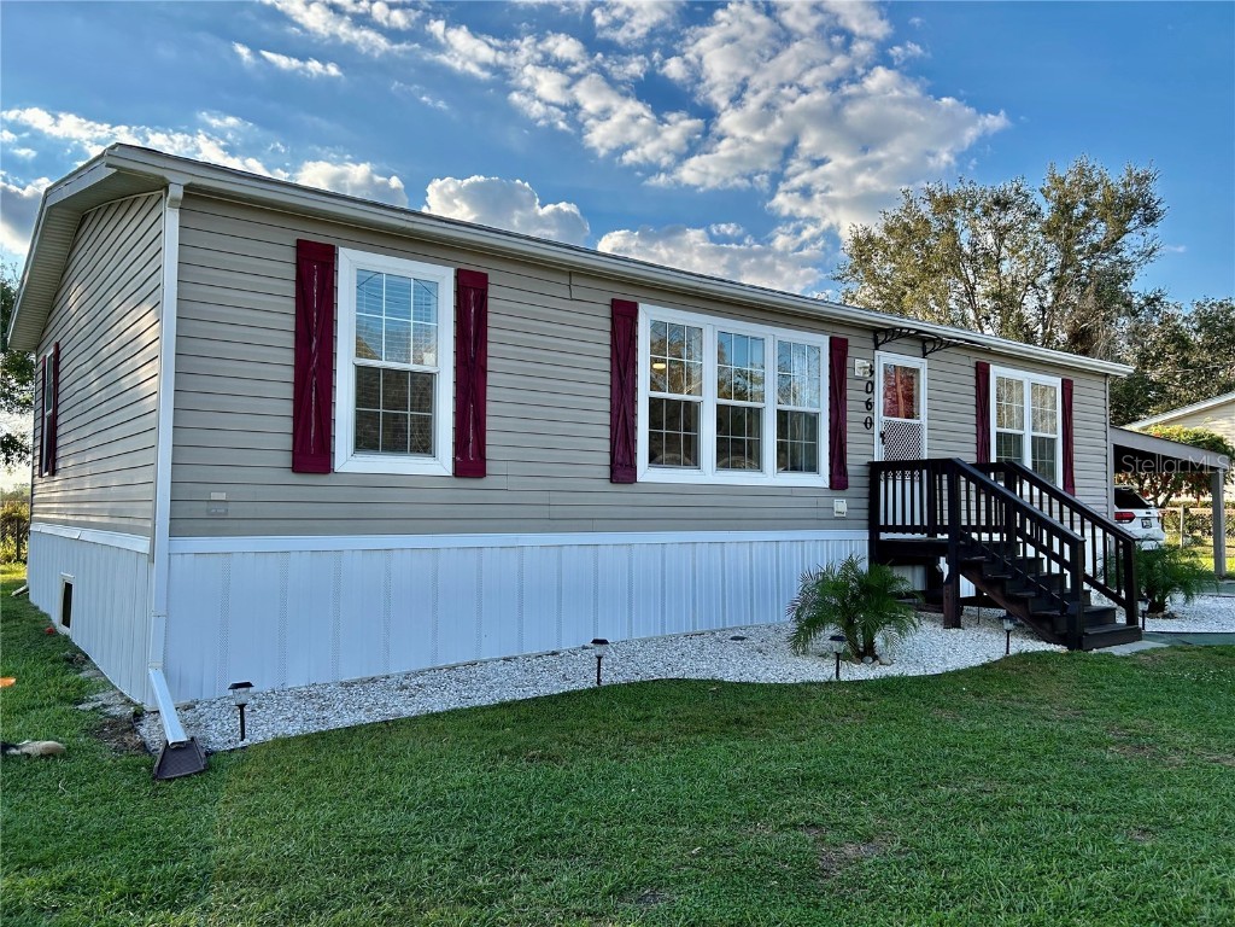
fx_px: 928
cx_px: 618
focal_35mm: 26
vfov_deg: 53.1
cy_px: 464
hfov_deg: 67.3
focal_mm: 5.7
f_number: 1.5
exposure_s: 1/1934
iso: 50
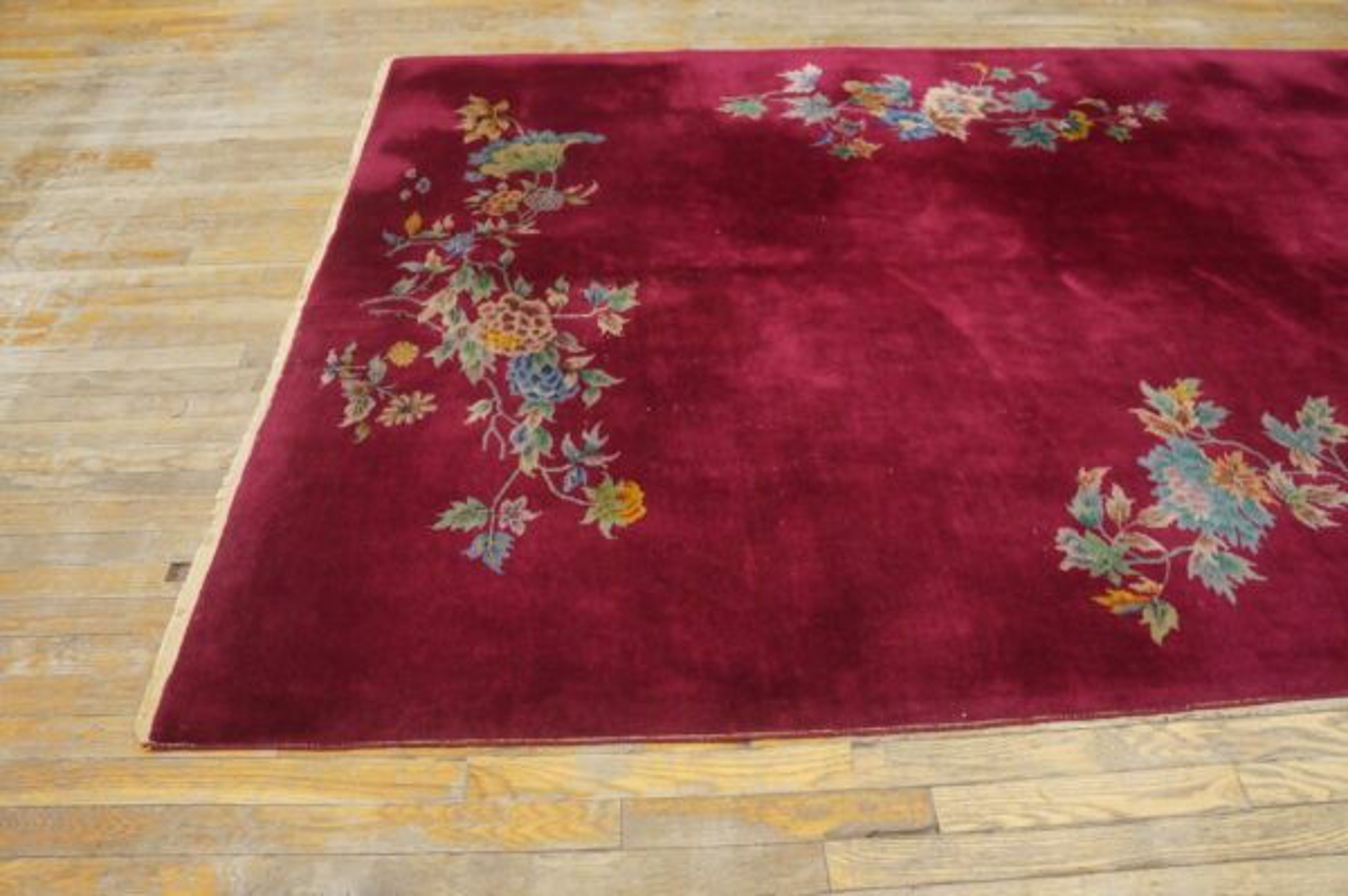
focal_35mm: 27
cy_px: 448
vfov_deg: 47.9
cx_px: 674
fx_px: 1010
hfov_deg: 67.4
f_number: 4
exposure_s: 1/60
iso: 1600
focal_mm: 18
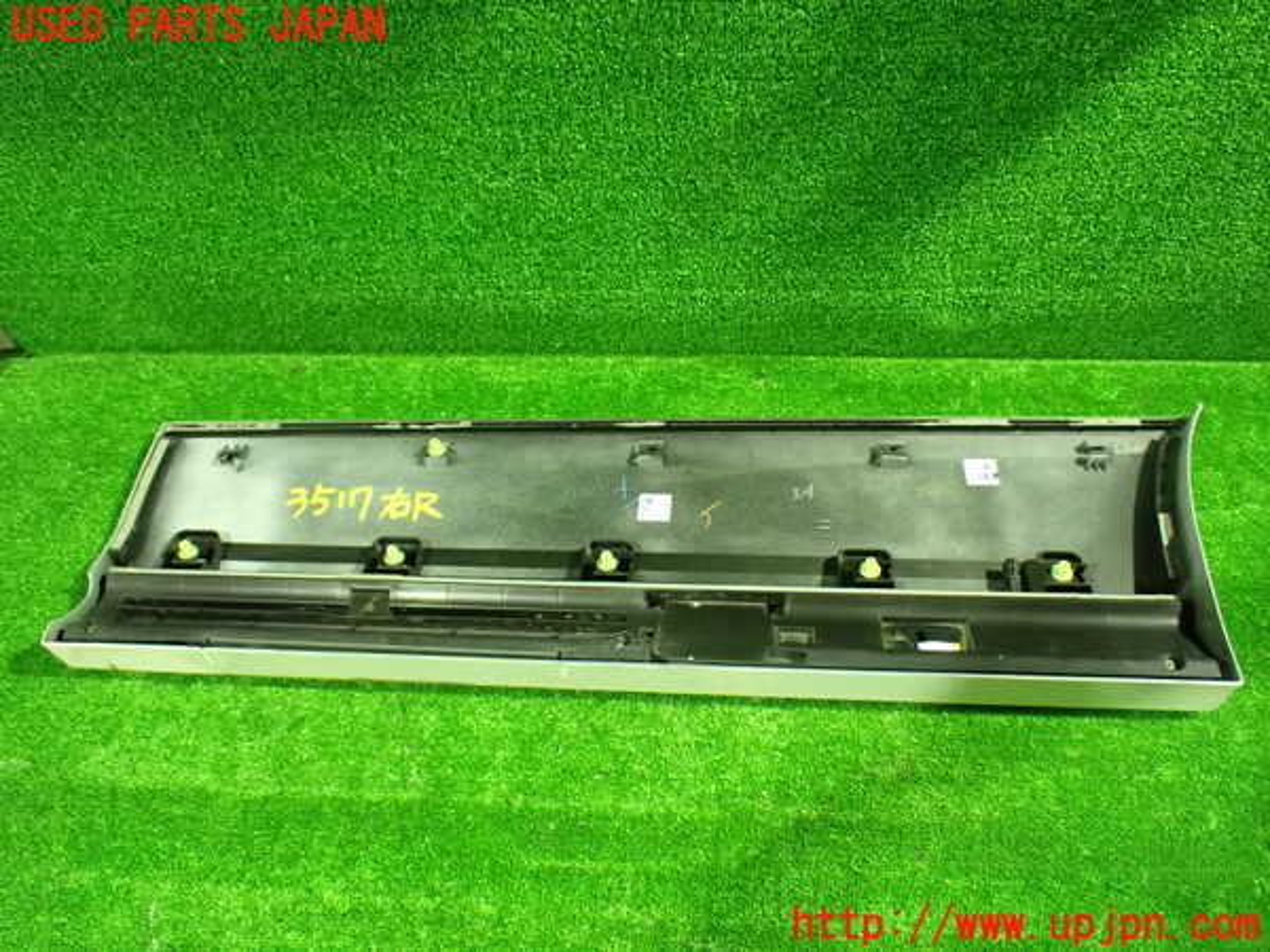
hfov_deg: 60.0
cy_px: 476
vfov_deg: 46.8
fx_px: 1101
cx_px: 635
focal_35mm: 30
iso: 1600
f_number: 2.3
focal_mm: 5.4
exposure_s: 1/30
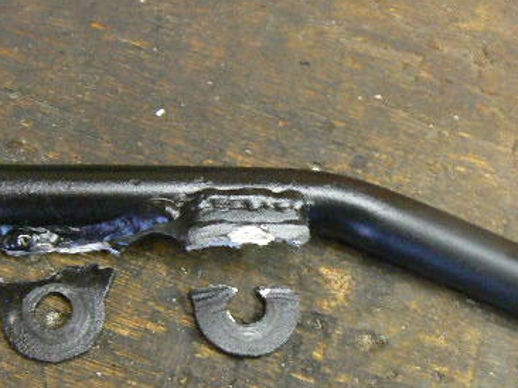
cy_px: 287
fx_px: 942
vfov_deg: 23.0
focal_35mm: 63
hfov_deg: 30.5
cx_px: 175
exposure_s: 1/4
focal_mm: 6
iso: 200
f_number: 2.8
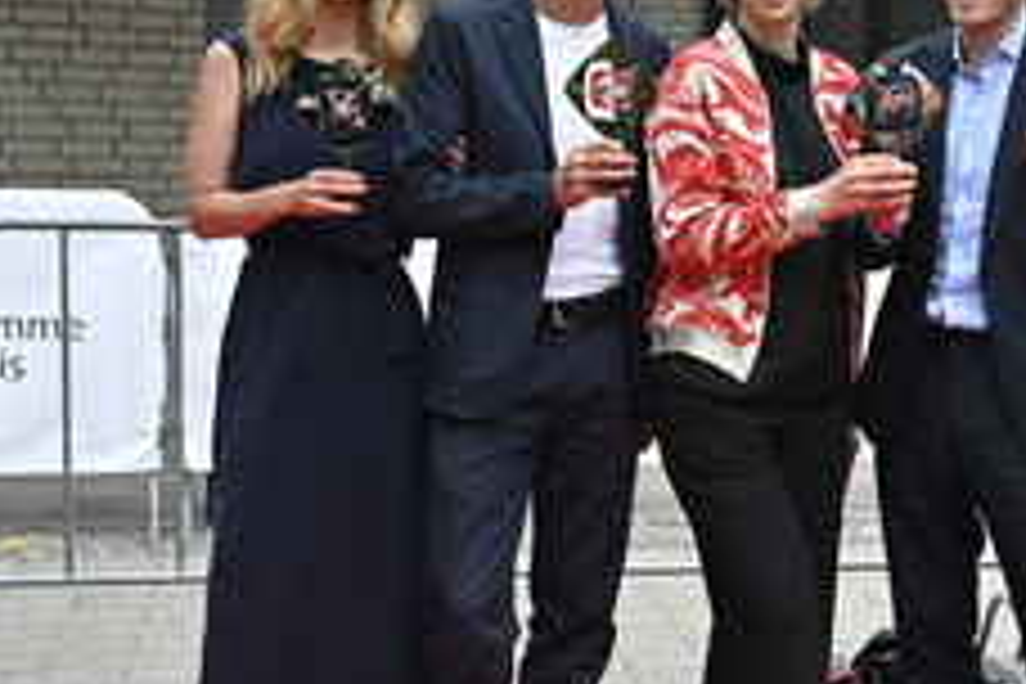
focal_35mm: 77
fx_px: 2194
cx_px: 898
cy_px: 374
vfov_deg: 17.7
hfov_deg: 25.6
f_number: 5.6
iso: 2000
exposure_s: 1/500
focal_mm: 39
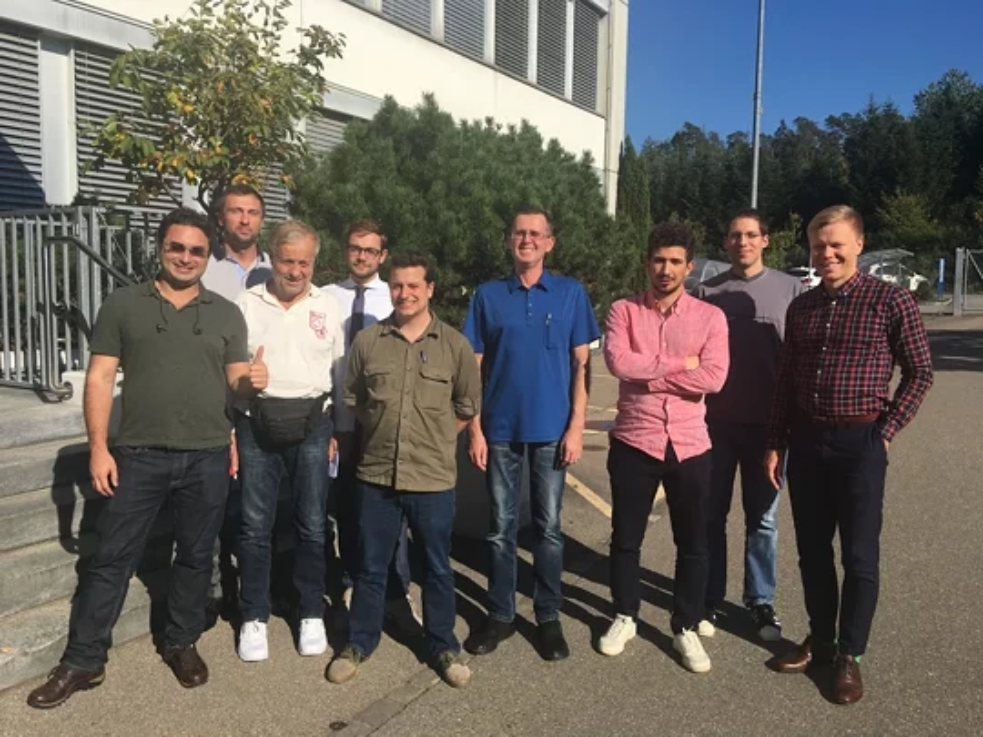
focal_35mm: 29
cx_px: 492
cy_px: 368
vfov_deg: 48.2
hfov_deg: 61.7
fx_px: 824
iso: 25
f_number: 2.2
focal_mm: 4.15
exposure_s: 1/1876
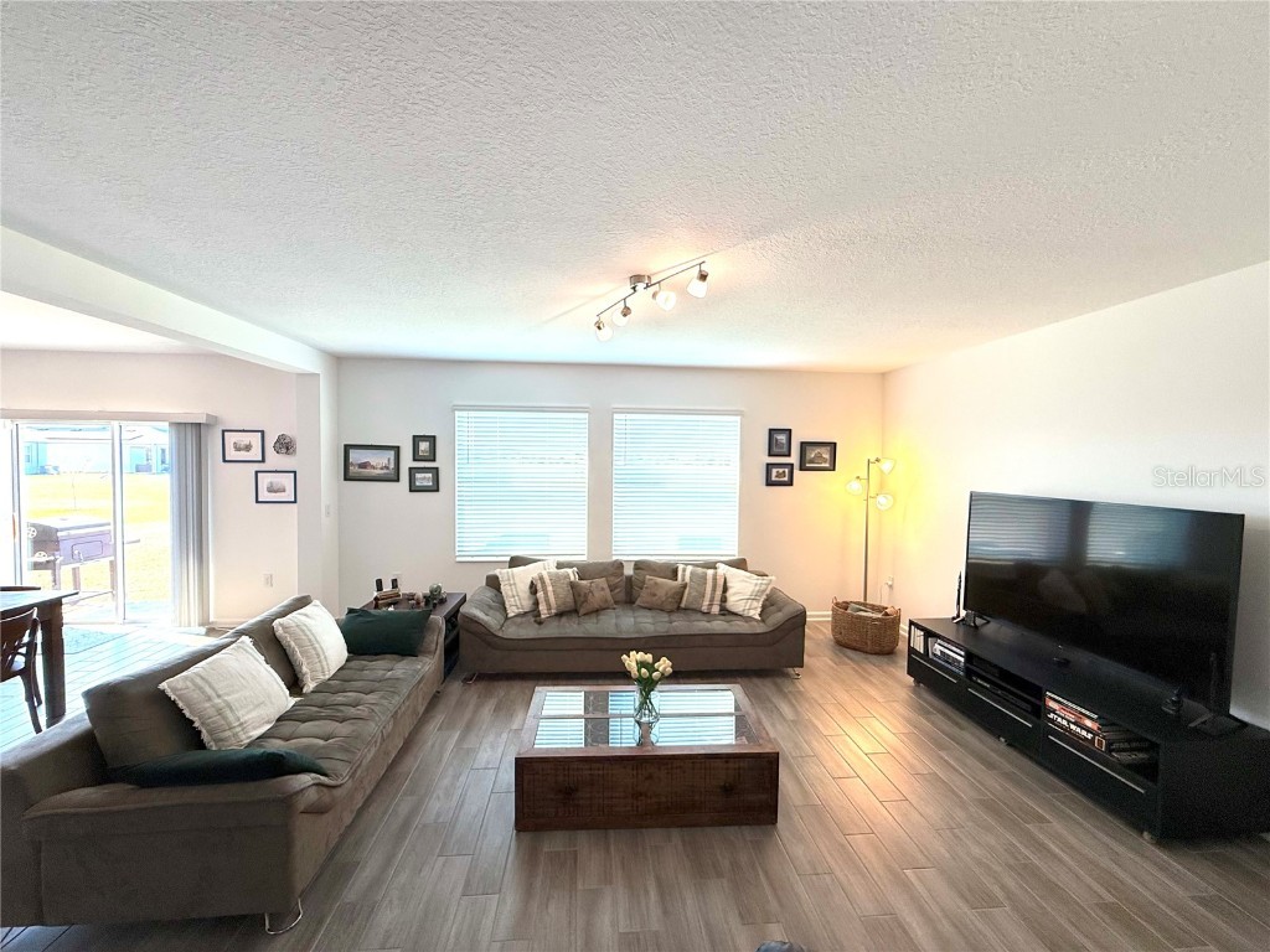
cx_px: 635
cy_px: 476
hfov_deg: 102.1
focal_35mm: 14
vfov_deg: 85.7
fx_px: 514
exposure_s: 1/120
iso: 100
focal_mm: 2.22
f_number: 2.2
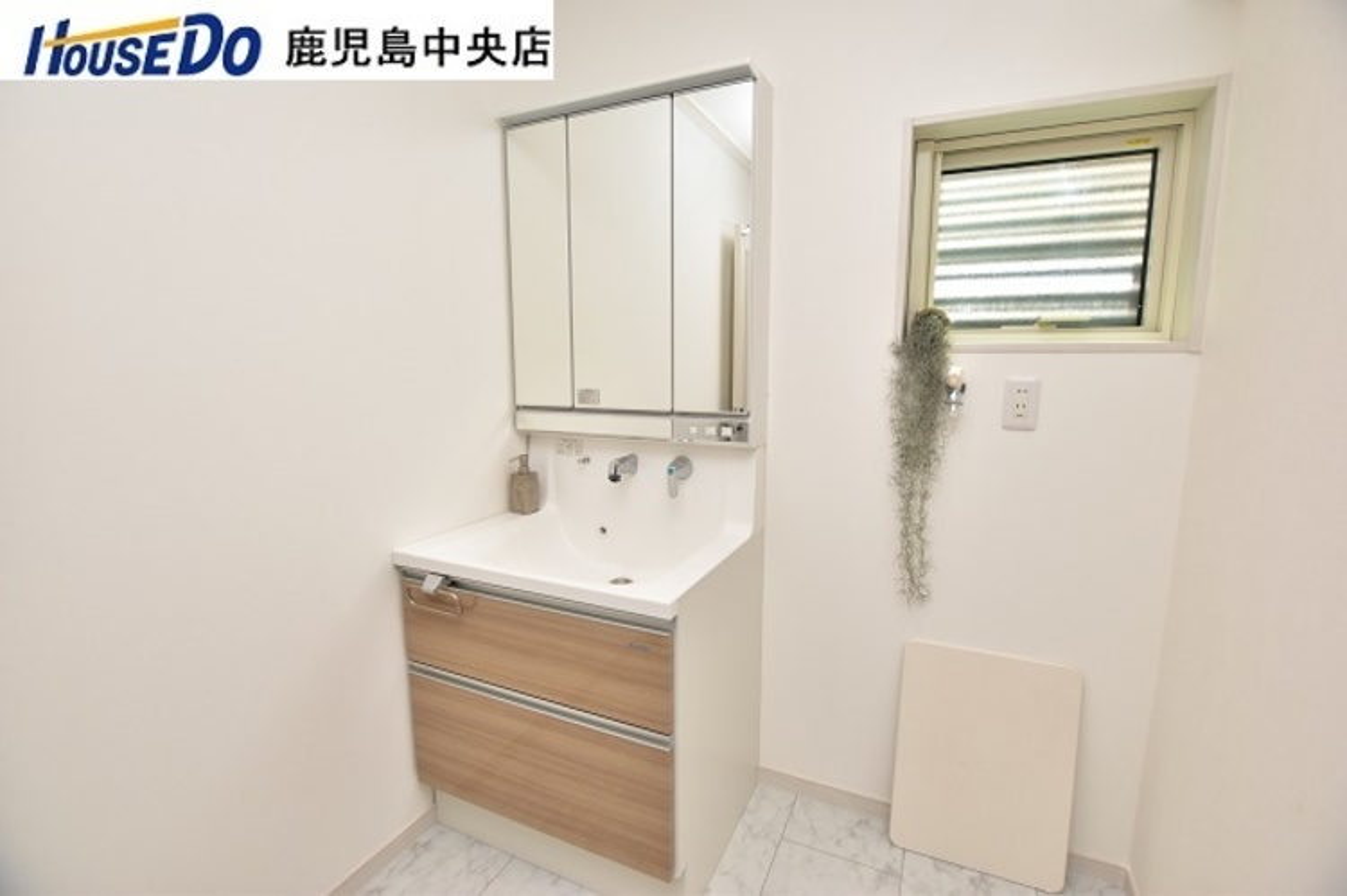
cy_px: 448
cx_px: 674
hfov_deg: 100.4
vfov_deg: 77.2
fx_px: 561
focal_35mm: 15
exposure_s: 1/60
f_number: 4.5
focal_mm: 10
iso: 160
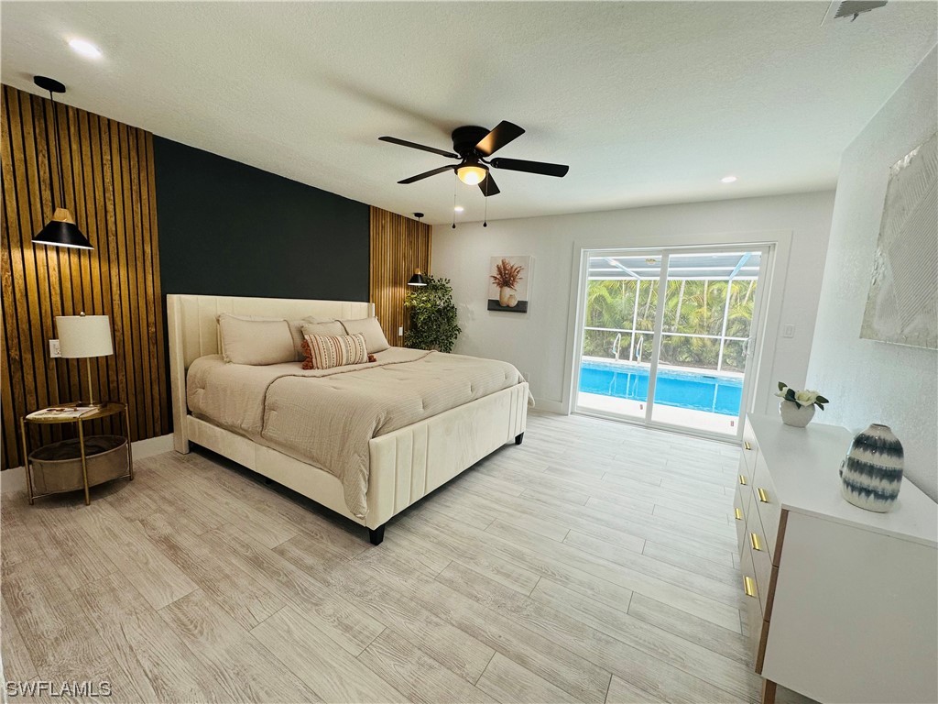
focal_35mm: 14
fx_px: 379
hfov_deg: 102.1
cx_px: 469
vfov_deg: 85.7
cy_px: 352
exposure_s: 1/120
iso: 80
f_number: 2.2
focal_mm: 2.22
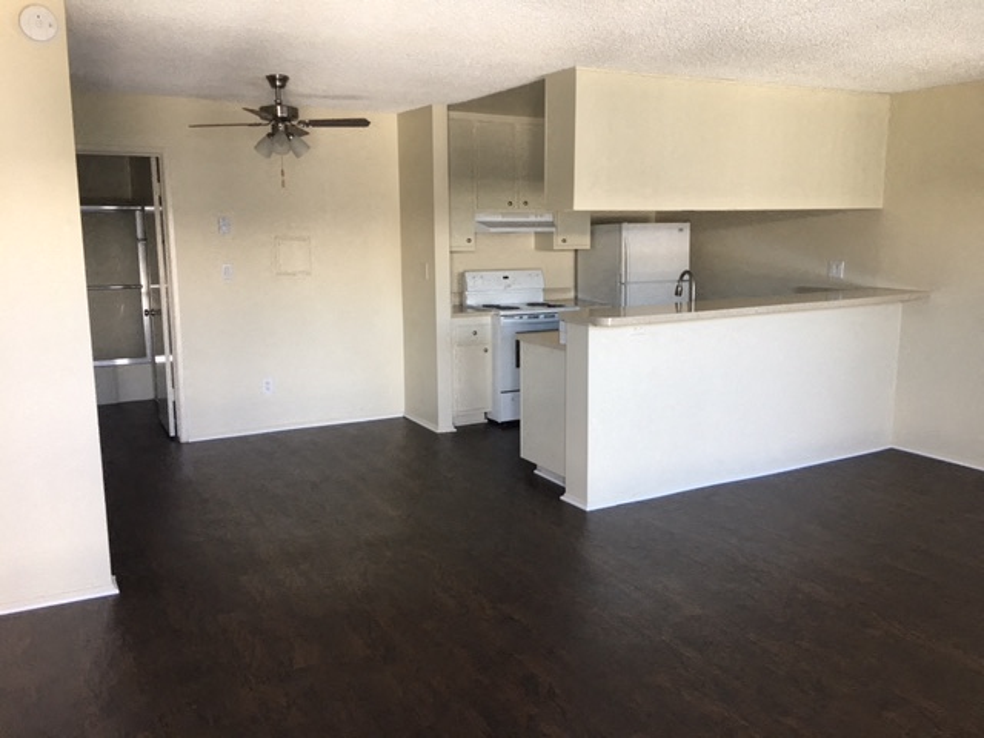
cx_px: 492
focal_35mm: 29
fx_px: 824
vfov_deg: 48.2
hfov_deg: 61.7
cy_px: 369
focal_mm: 4.15
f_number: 2.2
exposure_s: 1/30
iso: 64
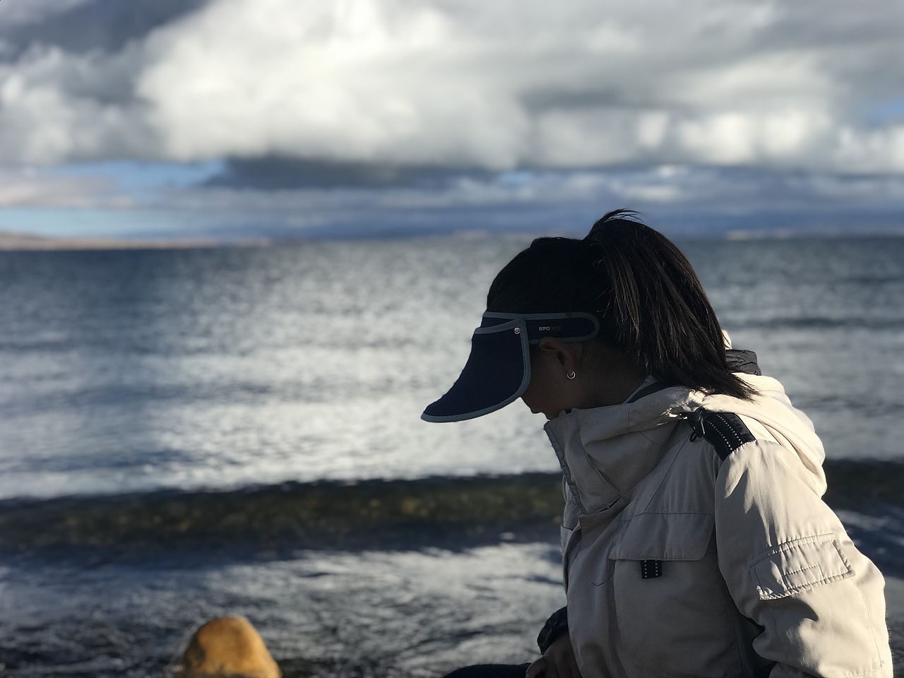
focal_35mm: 57
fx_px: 1489
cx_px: 452
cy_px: 339
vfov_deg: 25.7
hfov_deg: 33.8
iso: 20
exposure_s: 1/921
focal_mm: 6.6
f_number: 2.8
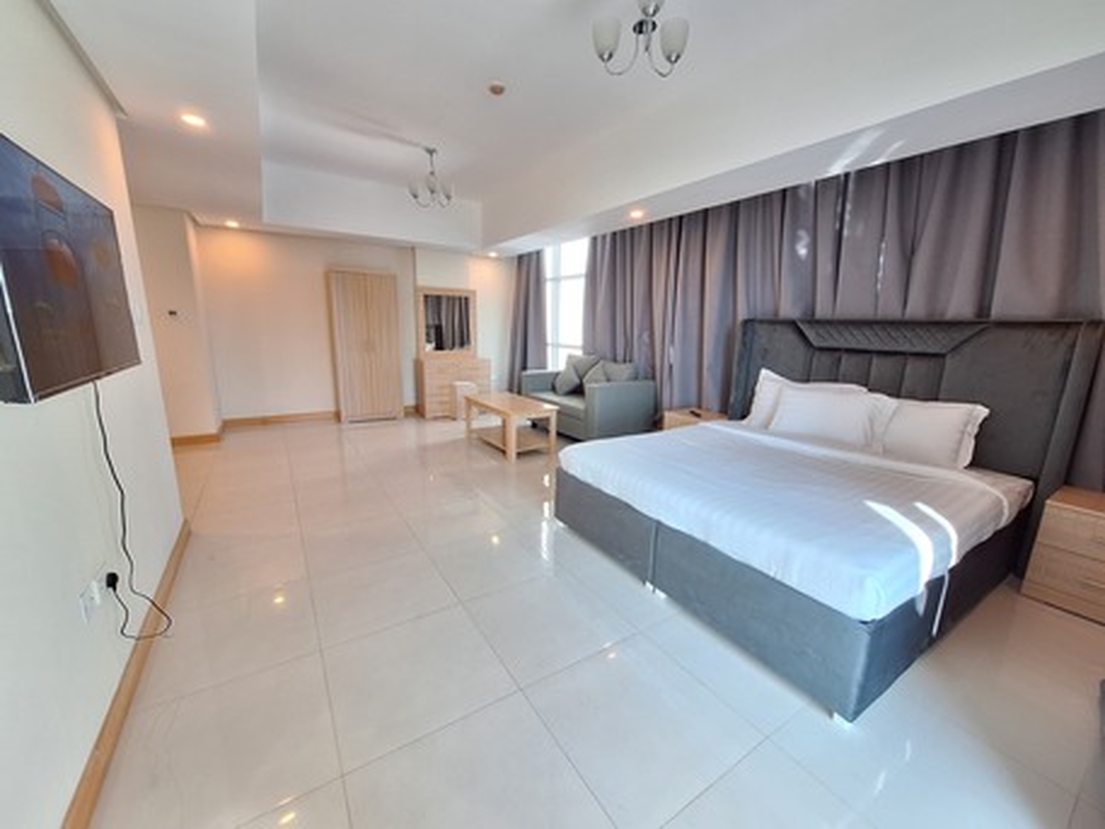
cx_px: 552
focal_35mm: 13
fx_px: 415
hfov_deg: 106.2
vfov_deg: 89.9
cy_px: 414
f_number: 2.2
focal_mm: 1.74
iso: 100
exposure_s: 1/50
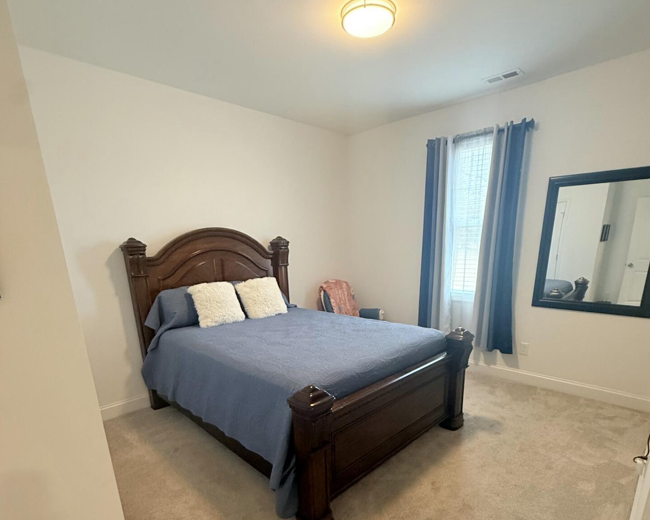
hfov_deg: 83.2
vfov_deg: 68.8
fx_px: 366
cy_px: 347
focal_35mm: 19
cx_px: 335
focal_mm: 2.22
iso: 400
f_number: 2.2
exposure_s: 1/60
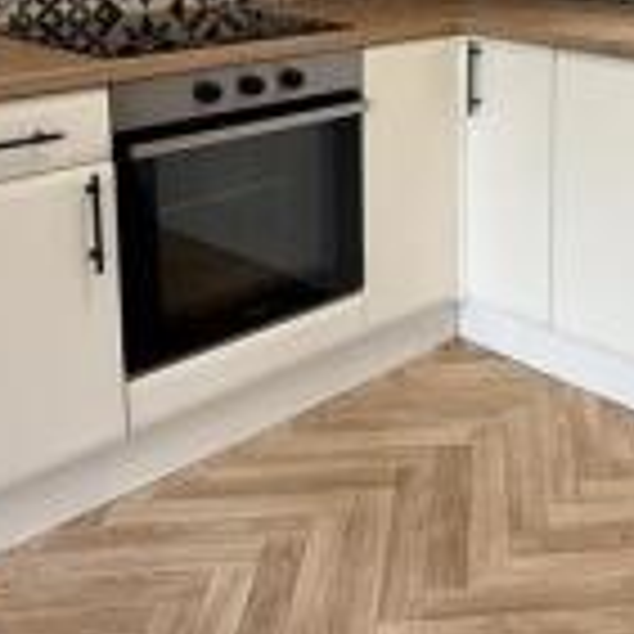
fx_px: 1057
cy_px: 38
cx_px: 600
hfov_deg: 31.4
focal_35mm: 51
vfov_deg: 31.5
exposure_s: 1/99
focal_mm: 2.22
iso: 200
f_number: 2.2
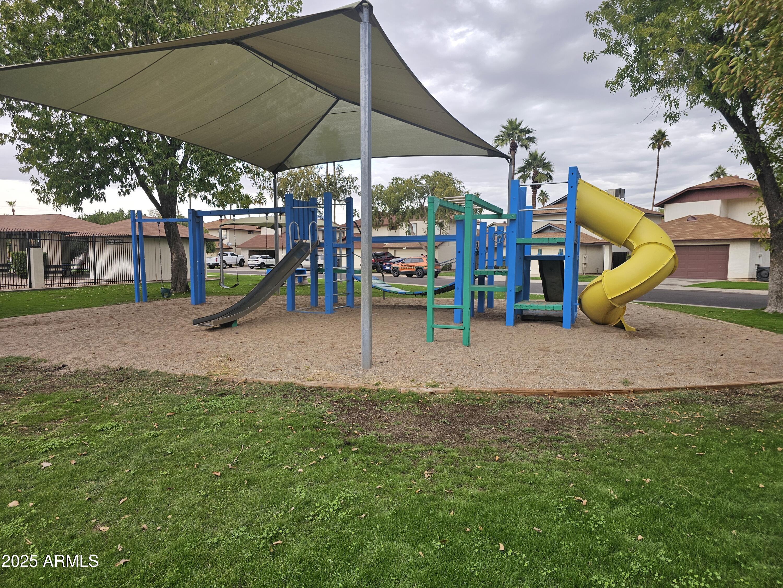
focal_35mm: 23
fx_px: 520
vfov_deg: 58.9
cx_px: 392
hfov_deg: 73.9
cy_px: 294
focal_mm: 6.3
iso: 16
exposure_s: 1/180
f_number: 1.7
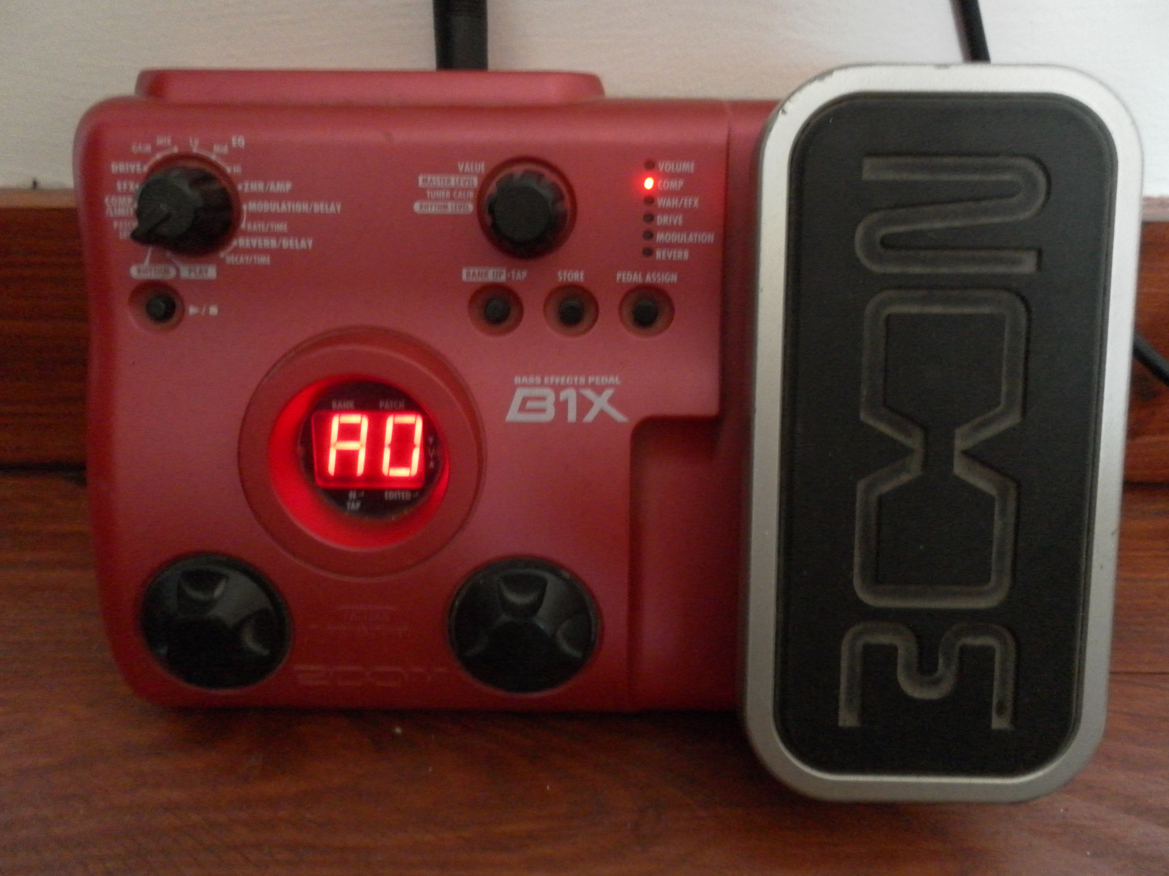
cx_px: 584
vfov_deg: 49.7
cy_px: 438
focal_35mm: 28
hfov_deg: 63.4
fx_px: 946
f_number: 3.2
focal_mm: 4.9
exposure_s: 1/8
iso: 400
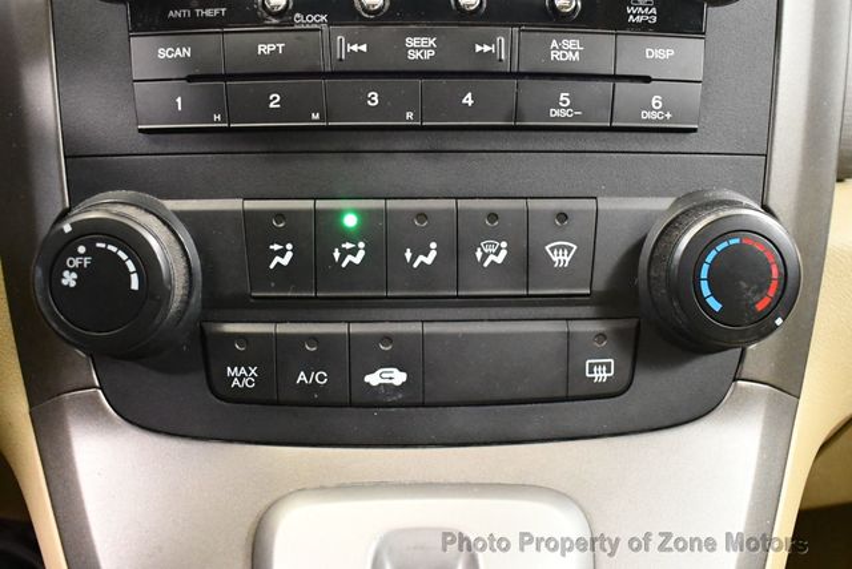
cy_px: 284
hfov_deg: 53.1
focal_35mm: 36
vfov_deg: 36.9
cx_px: 426
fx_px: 853
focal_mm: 18
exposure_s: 1/60
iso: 6400
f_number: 3.5
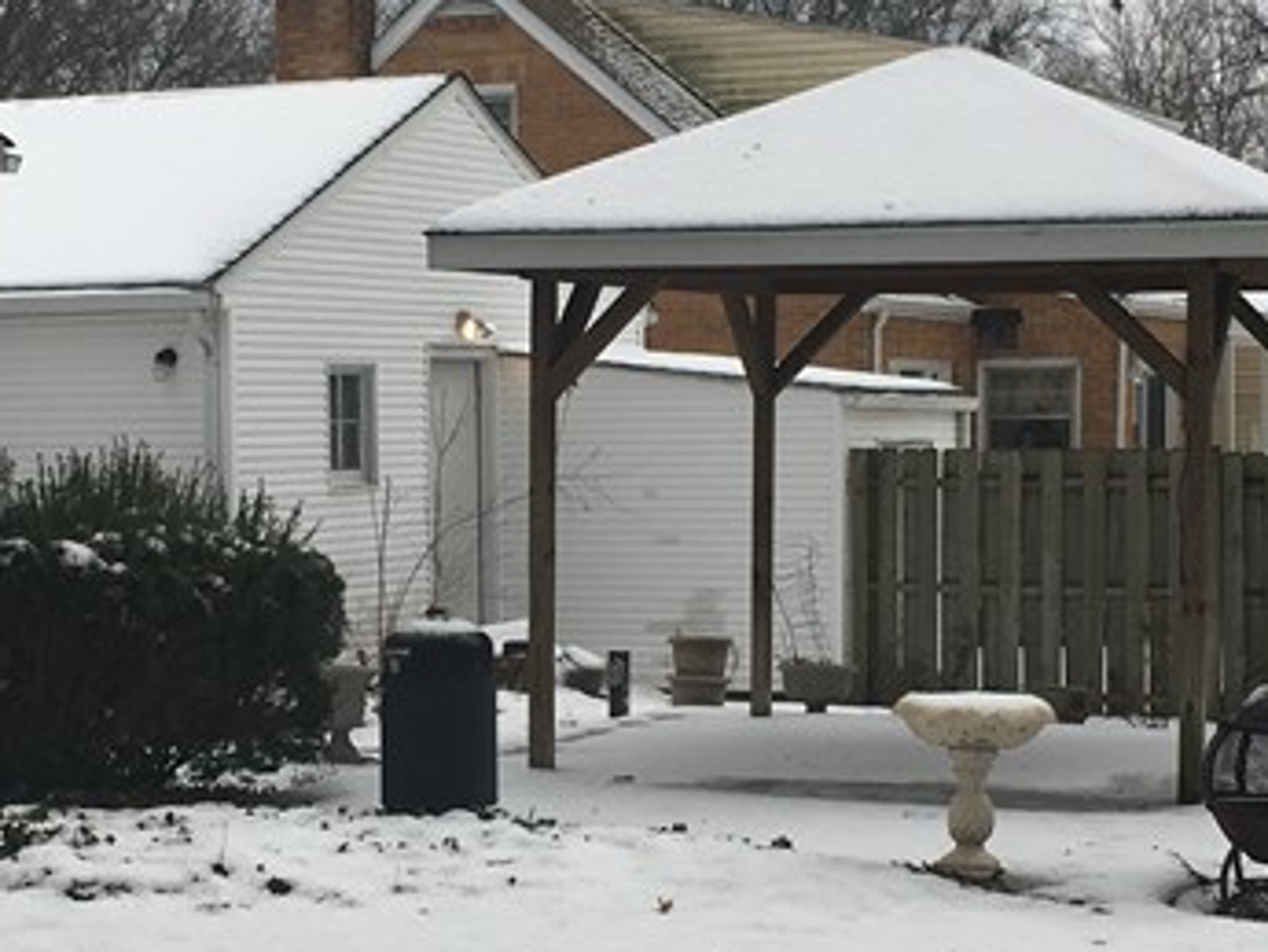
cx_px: 437
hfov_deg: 22.7
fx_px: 3151
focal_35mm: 86
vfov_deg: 17.1
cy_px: 618
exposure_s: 1/1221
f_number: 2.2
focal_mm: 4.15
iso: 25
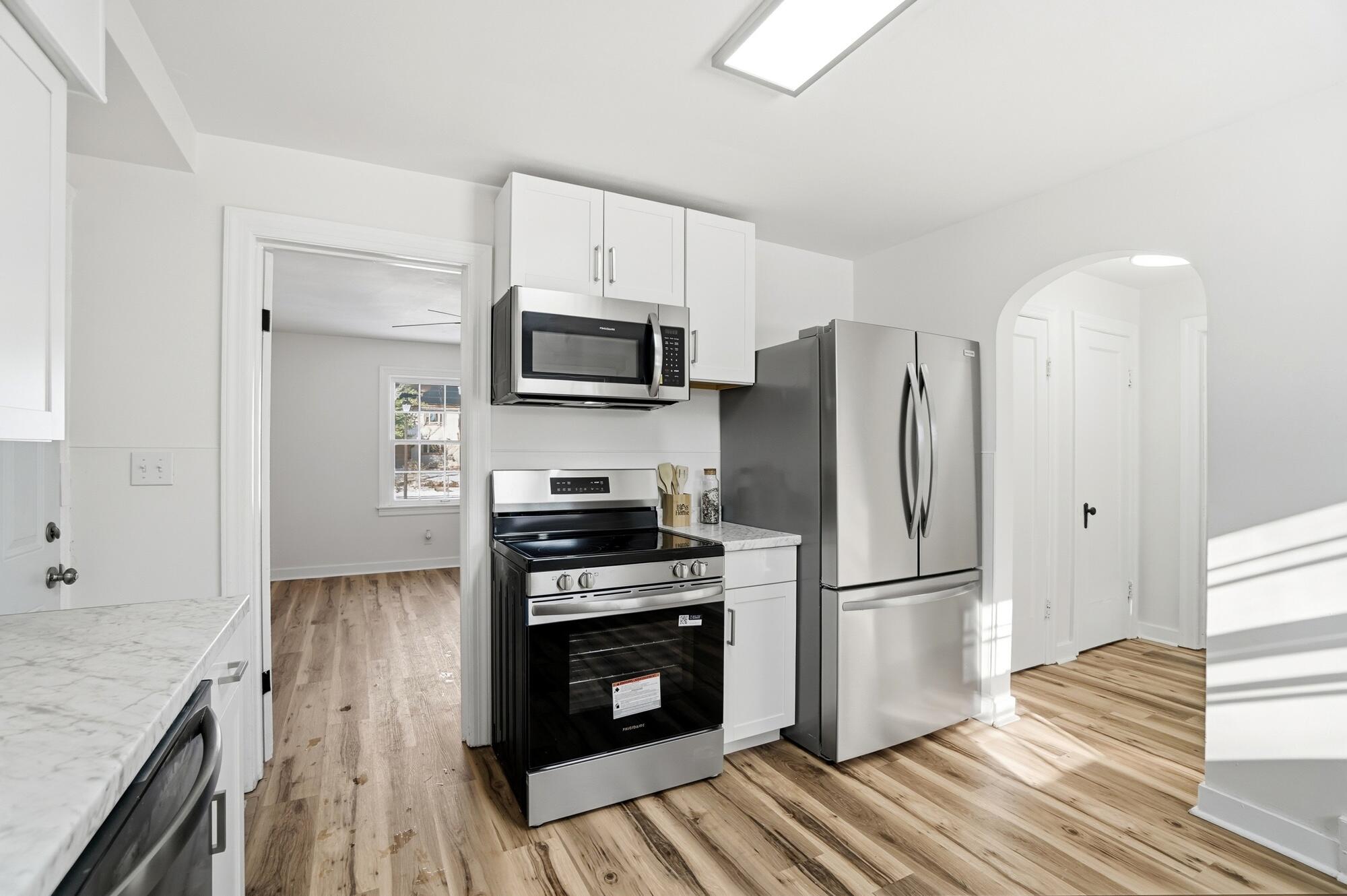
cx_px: 674
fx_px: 561
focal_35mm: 15
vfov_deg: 77.2
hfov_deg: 100.4
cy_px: 448
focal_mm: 10
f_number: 4
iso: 100
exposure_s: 1/640
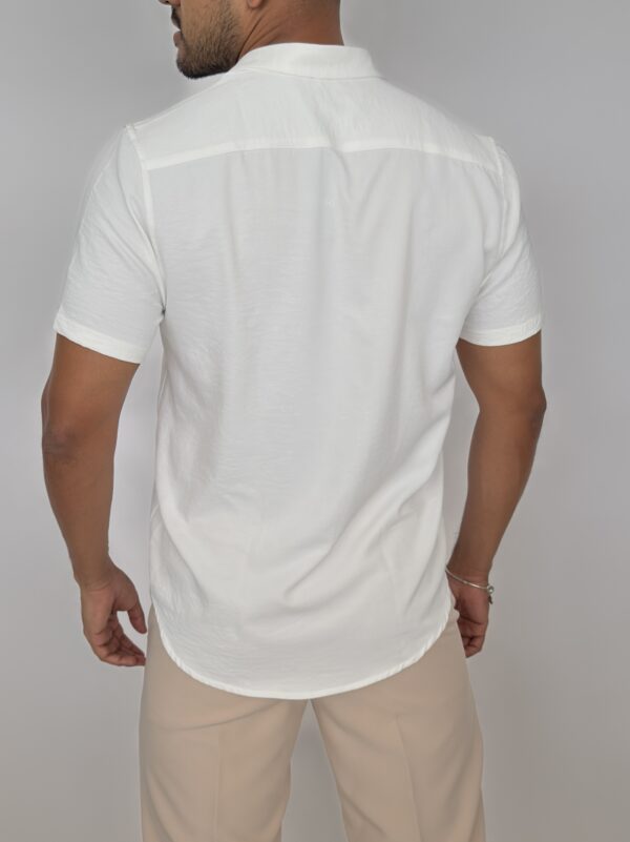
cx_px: 315
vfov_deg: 41.3
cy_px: 421
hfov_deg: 31.5
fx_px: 1117
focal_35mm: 46
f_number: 1.78
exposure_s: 1/691
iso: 64
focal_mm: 6.76
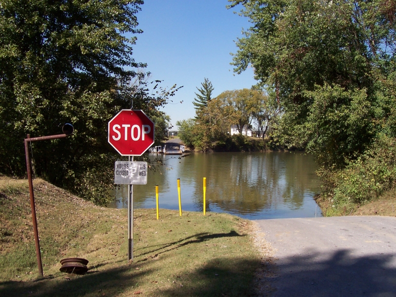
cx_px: 198
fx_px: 423
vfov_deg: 38.7
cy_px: 148
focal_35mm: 37
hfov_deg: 50.1
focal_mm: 5.6
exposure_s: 1/500
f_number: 5.6
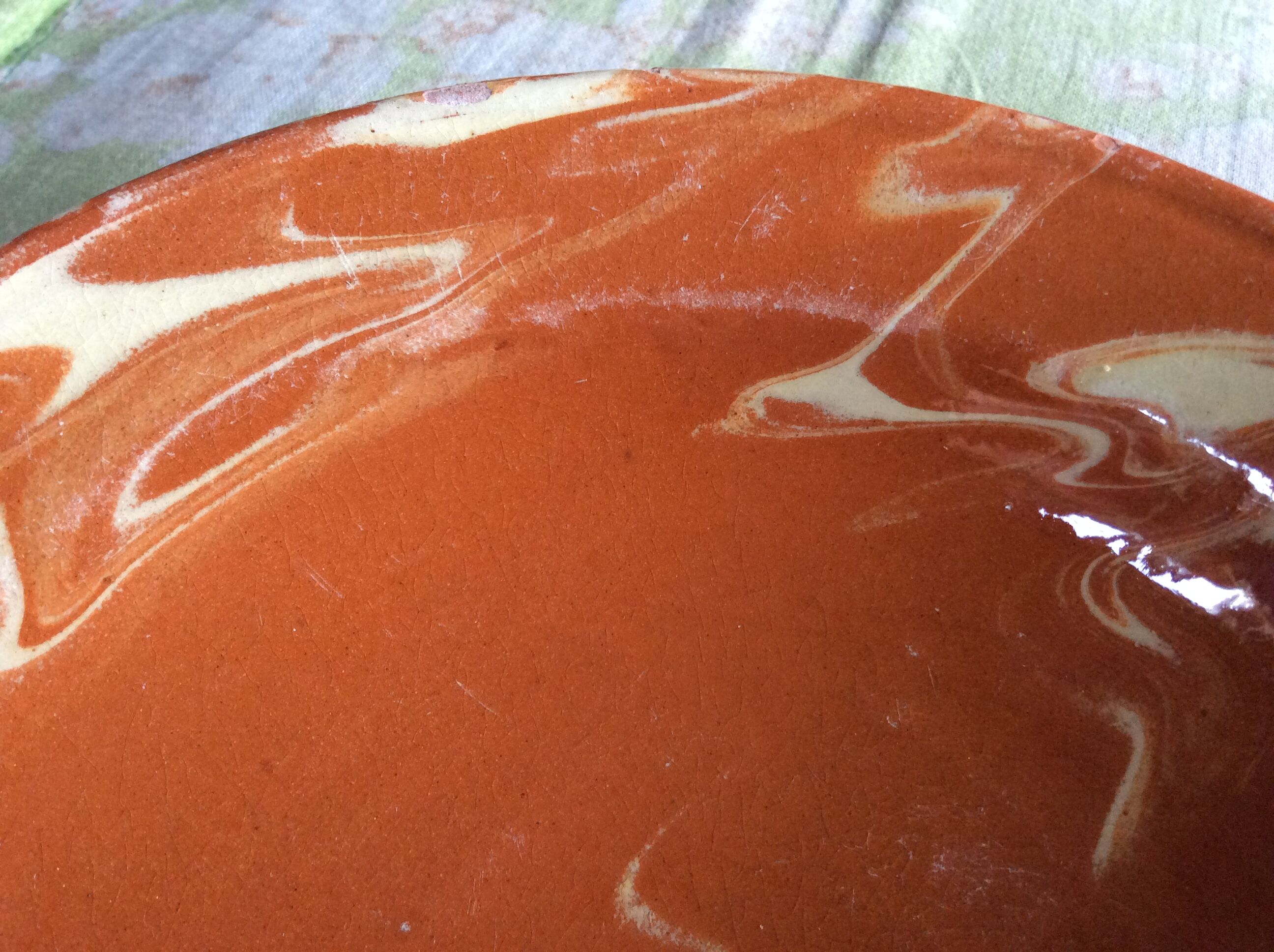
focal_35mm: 32
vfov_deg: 44.1
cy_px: 476
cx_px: 637
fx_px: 1176
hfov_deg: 56.9
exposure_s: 1/25
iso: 100
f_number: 2.4
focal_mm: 3.3
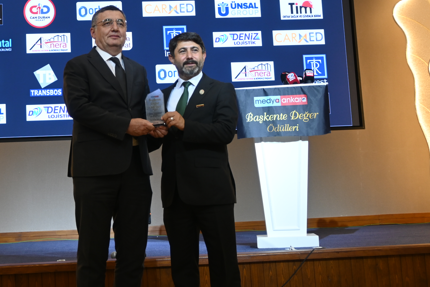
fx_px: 787
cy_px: 82
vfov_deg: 20.5
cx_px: 116
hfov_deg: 30.1
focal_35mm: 66
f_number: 4.2
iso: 280
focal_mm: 25
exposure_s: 1/40
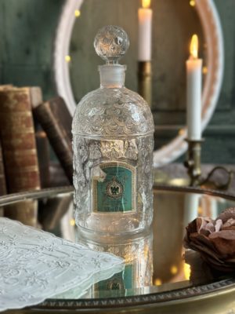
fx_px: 434
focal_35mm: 48
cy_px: 157
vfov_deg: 39.7
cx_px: 118
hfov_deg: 30.3
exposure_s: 1/60
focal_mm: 6.86
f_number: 1.78
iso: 200
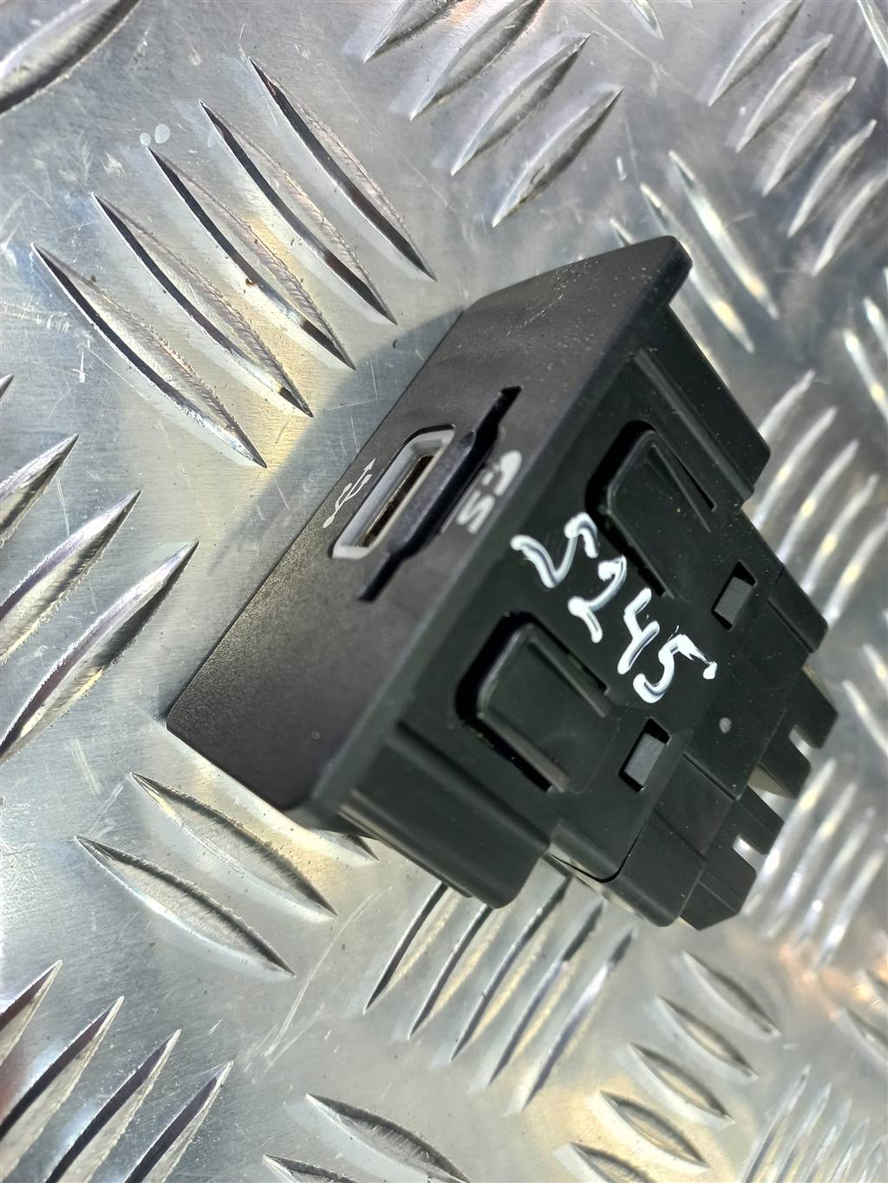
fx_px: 855
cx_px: 444
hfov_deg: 54.9
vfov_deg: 69.4
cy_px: 592
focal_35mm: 25
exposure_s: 1/50
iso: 80
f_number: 1.8
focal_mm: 4.6
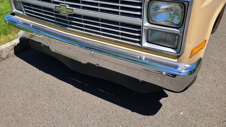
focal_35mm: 30
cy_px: 40
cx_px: 107
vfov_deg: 38.4
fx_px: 180
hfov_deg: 64.3
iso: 40
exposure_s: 1/1989
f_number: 1.8
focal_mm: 5.4
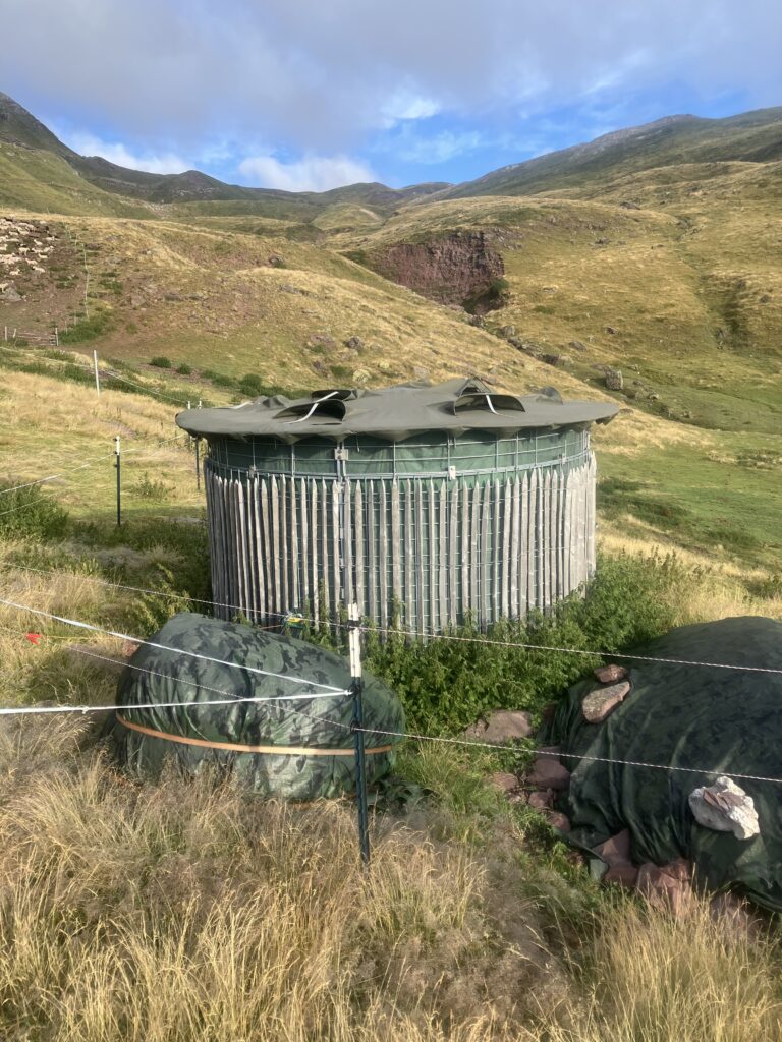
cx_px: 391
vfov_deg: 63.4
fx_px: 843
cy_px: 521
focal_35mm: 28
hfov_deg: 49.7
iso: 32
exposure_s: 1/623
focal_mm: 3.99
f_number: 1.8
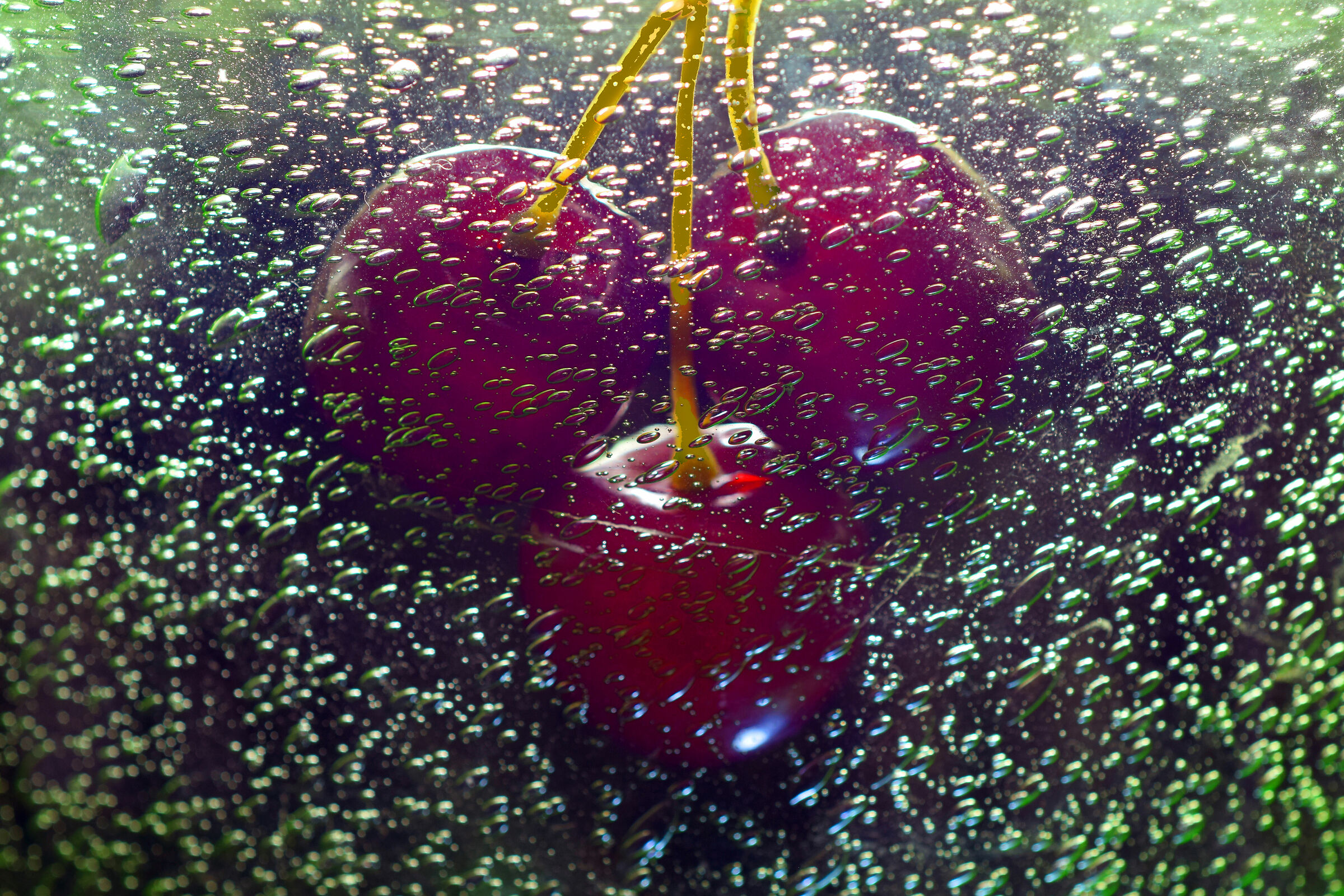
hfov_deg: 22.6
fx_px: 3360
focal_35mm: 90
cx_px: 672
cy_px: 448
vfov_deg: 15.2
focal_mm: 60
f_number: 7.1
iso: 200
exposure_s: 1/5
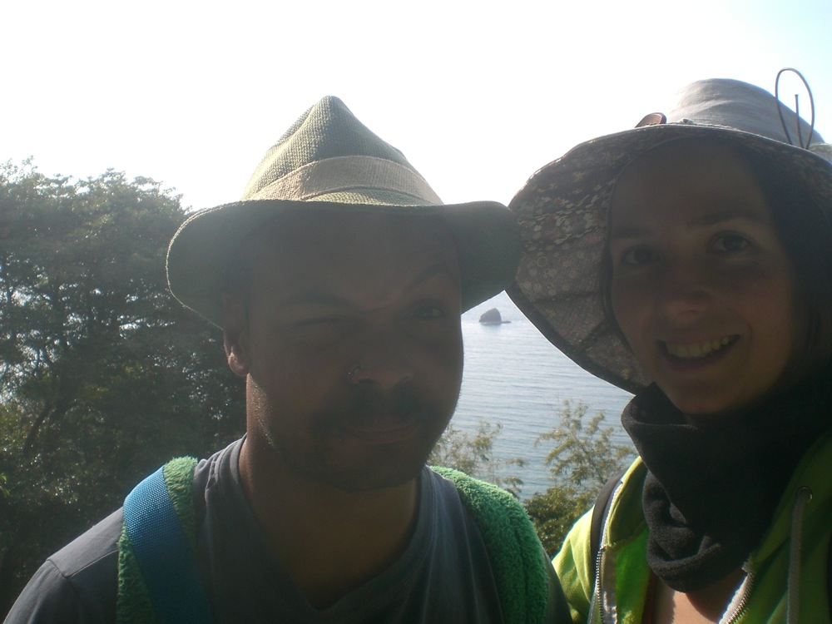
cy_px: 312
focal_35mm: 38
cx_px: 416
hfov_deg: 49.0
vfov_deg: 37.7
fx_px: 913
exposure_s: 1/200
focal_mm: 6.3
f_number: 4.4
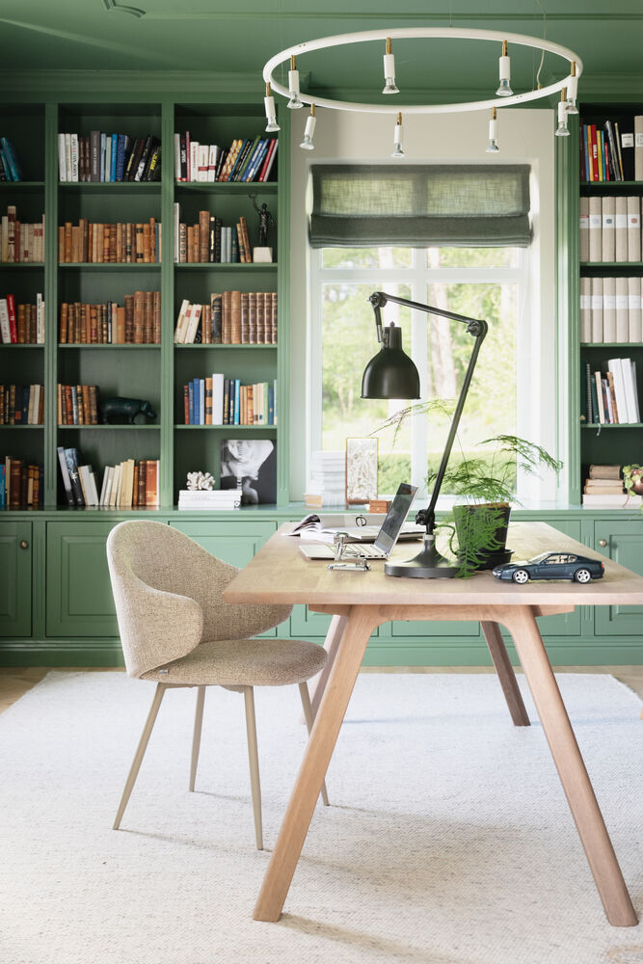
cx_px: 322
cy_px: 482
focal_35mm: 47
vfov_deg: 41.9
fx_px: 1259
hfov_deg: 28.7
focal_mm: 47
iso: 400
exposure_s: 1/50
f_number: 4
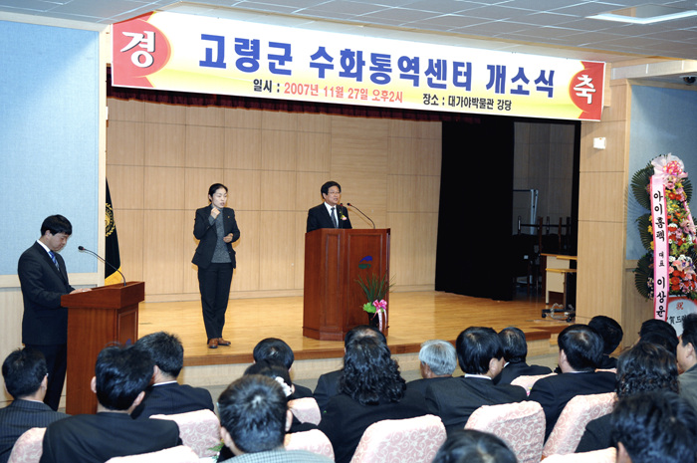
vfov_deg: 25.7
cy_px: 232
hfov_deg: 37.9
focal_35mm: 52
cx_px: 348
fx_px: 1015
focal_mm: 35
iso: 320
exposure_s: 1/100
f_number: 3.5
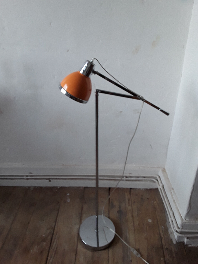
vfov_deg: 65.3
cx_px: 99
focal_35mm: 27
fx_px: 206
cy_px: 132
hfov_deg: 51.4
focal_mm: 2.91
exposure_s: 1/33
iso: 80
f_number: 1.9
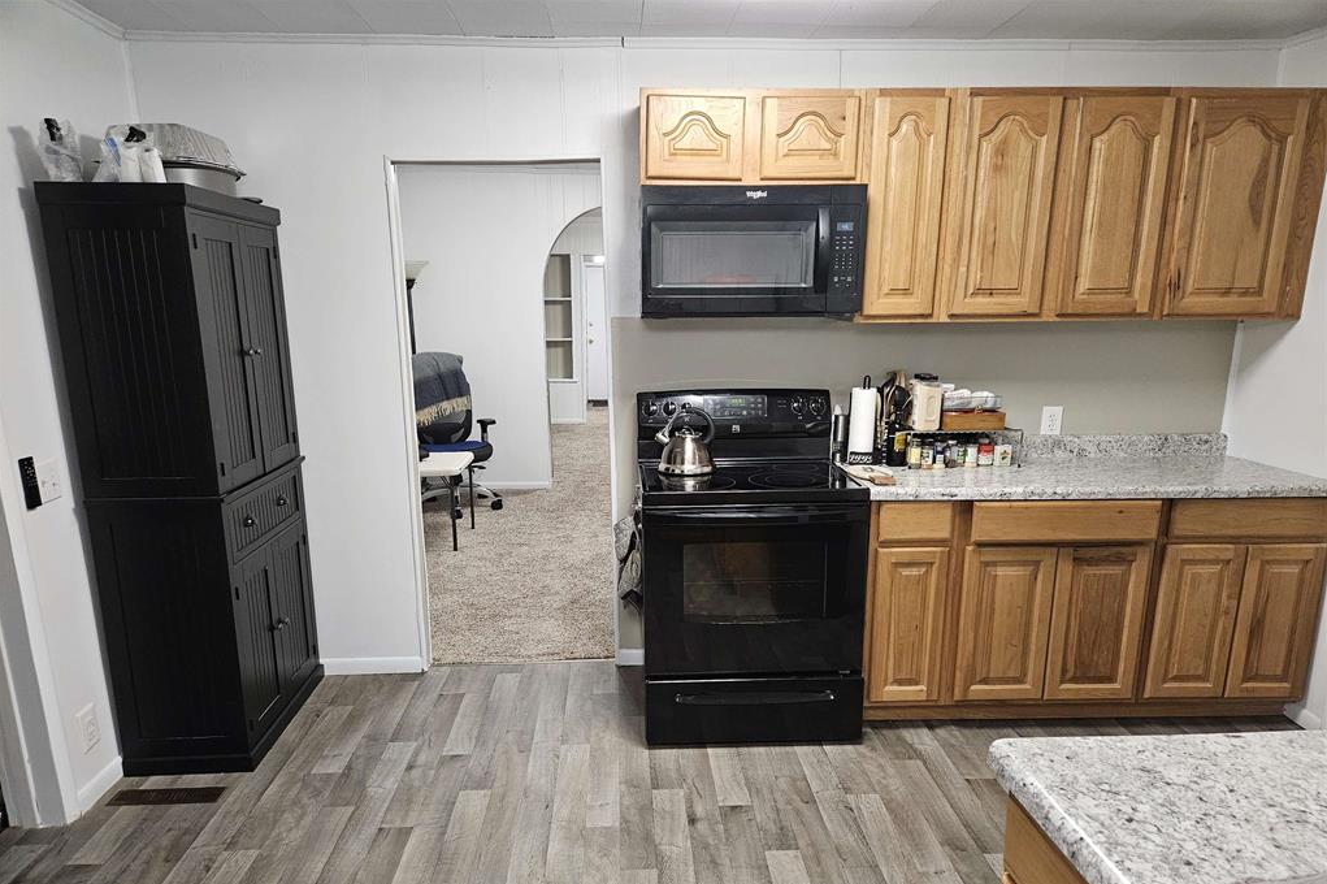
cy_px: 498
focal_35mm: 24
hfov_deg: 73.8
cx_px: 663
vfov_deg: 53.0
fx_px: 884
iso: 800
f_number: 1.8
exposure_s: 1/120
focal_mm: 5.4
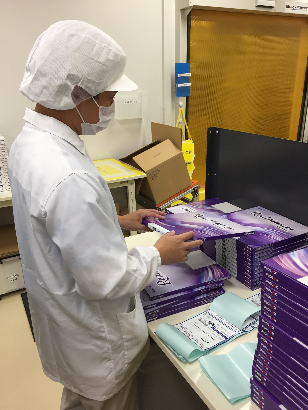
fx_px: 344
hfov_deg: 48.2
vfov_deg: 61.7
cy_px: 205
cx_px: 154
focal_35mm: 29
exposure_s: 1/40
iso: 32
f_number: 2.2
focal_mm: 4.15
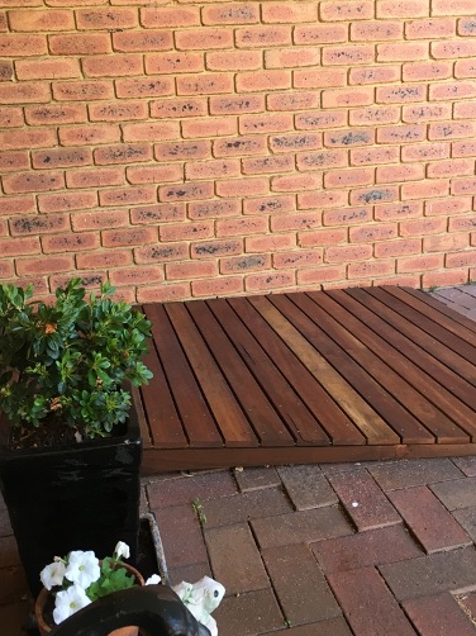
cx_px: 229
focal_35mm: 37
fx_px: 679
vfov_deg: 50.1
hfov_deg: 38.6
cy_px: 291
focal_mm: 4.15
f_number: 2.2
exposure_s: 1/33
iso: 32
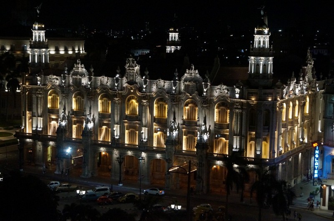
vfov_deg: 18.1
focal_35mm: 75
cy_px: 110
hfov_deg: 27.0
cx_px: 167
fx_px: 695
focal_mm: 50
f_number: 5.6
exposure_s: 1/40
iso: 3200
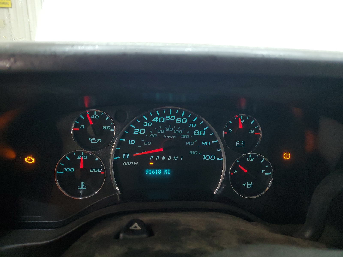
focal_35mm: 26
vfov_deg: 53.1
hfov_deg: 67.3
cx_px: 172
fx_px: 258
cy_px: 128
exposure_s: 1/60.2
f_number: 1.5
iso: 243
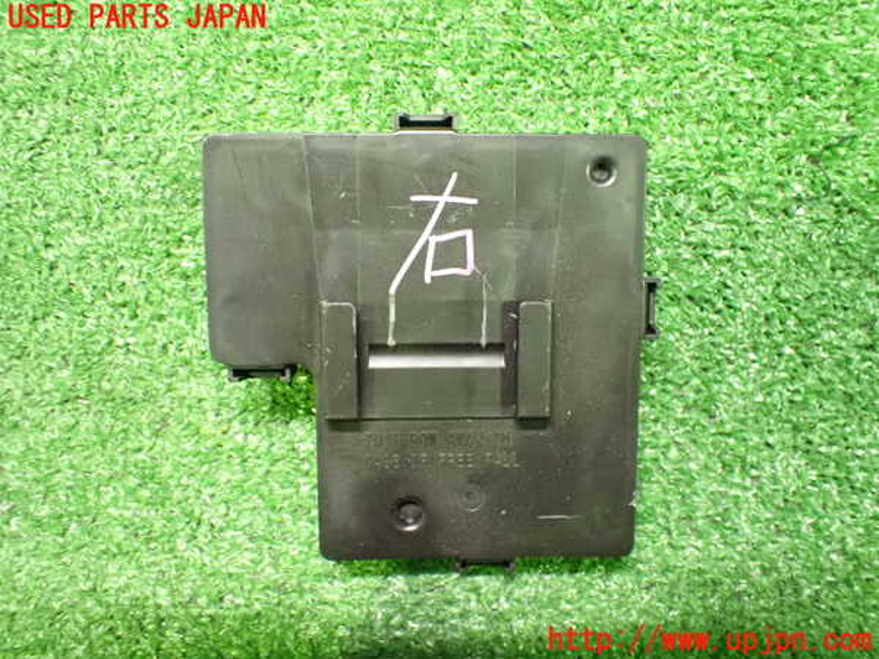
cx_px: 440
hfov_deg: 60.0
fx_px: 762
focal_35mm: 30
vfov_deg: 46.8
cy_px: 330
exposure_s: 1/30
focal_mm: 5.4
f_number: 2.3
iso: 1600
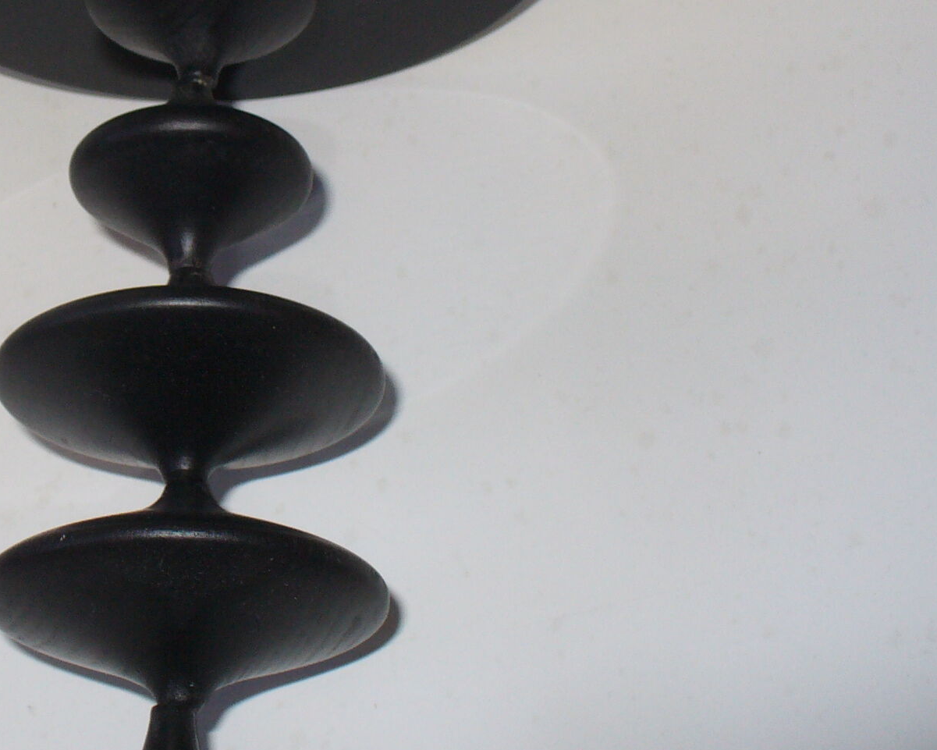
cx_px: 83
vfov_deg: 19.5
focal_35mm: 77
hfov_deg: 24.0
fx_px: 2136
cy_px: 75
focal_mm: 6.1
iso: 100
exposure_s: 1/30
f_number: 2.8
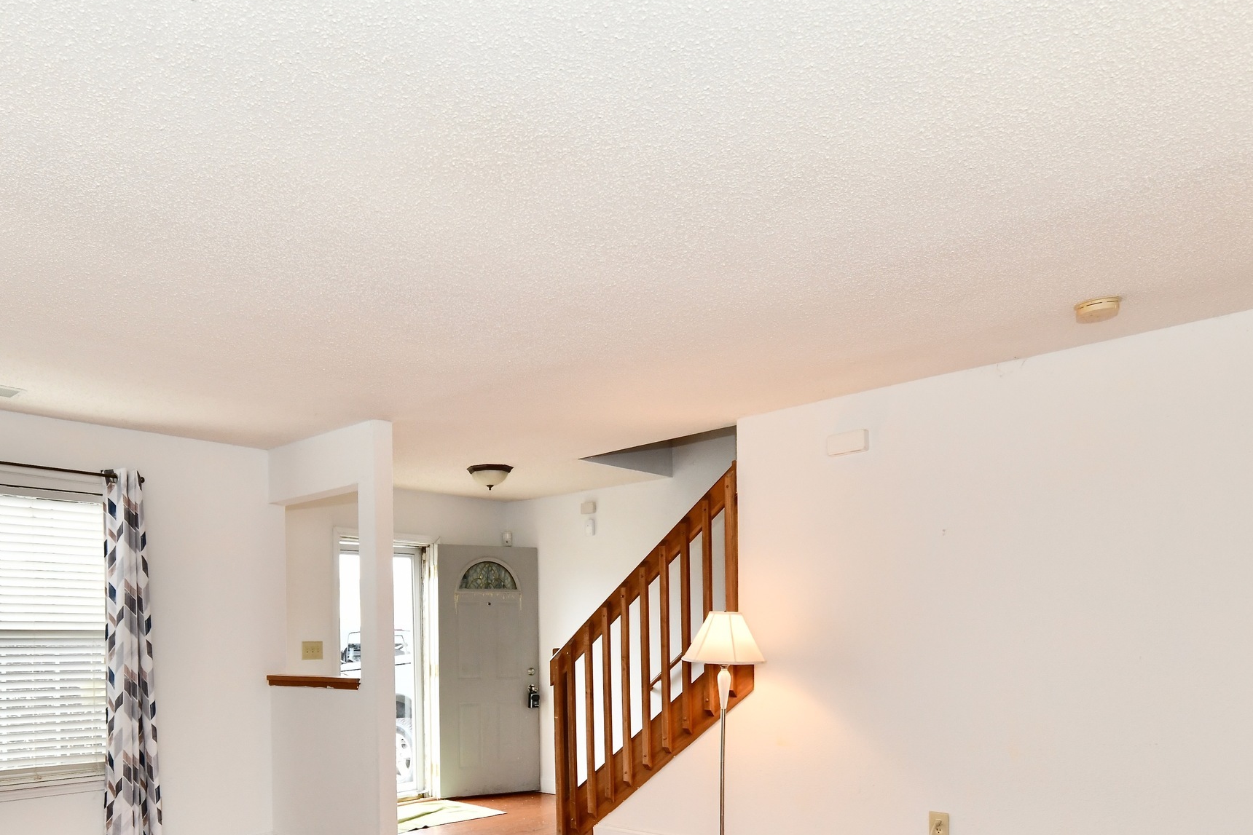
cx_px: 454
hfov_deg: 70.1
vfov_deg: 48.5
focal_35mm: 25
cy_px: 665
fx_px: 870
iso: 640
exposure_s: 1/60
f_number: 6.3
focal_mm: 14
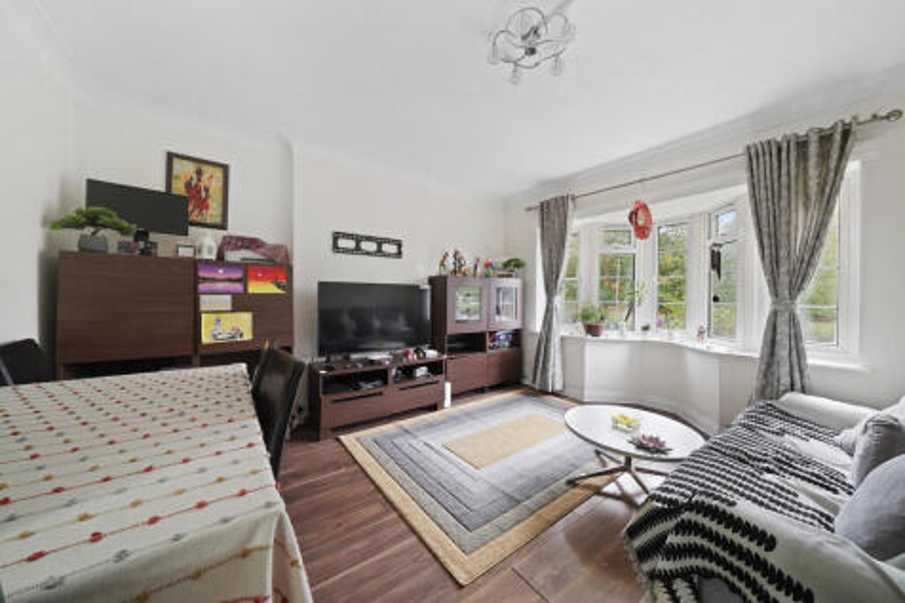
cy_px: 302
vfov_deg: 90.0
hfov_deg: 112.6
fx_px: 302
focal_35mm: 12
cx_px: 452
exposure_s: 2
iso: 400
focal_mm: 12
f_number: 8
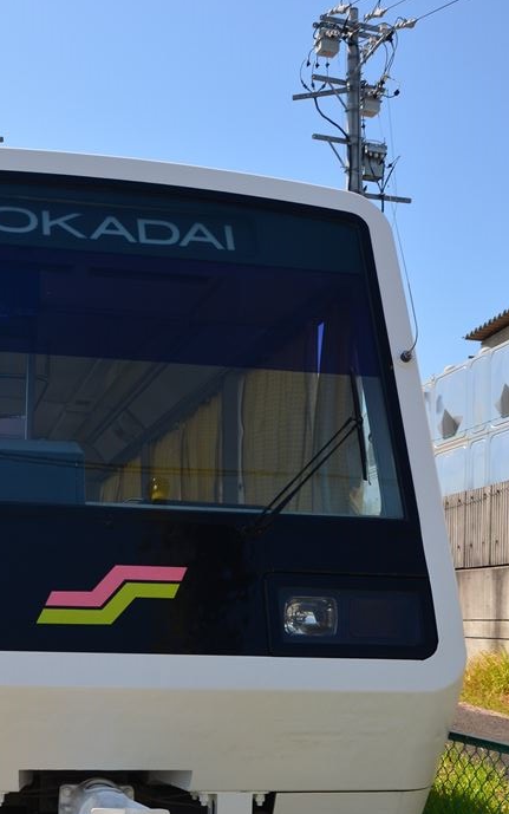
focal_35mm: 46
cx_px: 104
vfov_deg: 42.5
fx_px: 1020
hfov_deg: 27.5
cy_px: 581
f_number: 5
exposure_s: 1/1600
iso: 400
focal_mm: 18
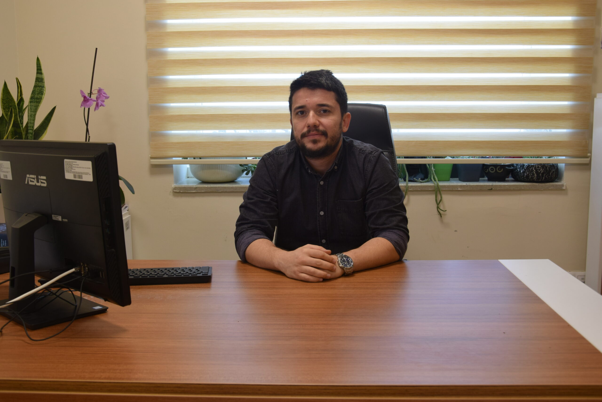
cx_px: 301
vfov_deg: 35.5
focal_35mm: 38
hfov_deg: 51.3
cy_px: 201
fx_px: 627
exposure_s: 1/20
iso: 400
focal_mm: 25
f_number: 6.3
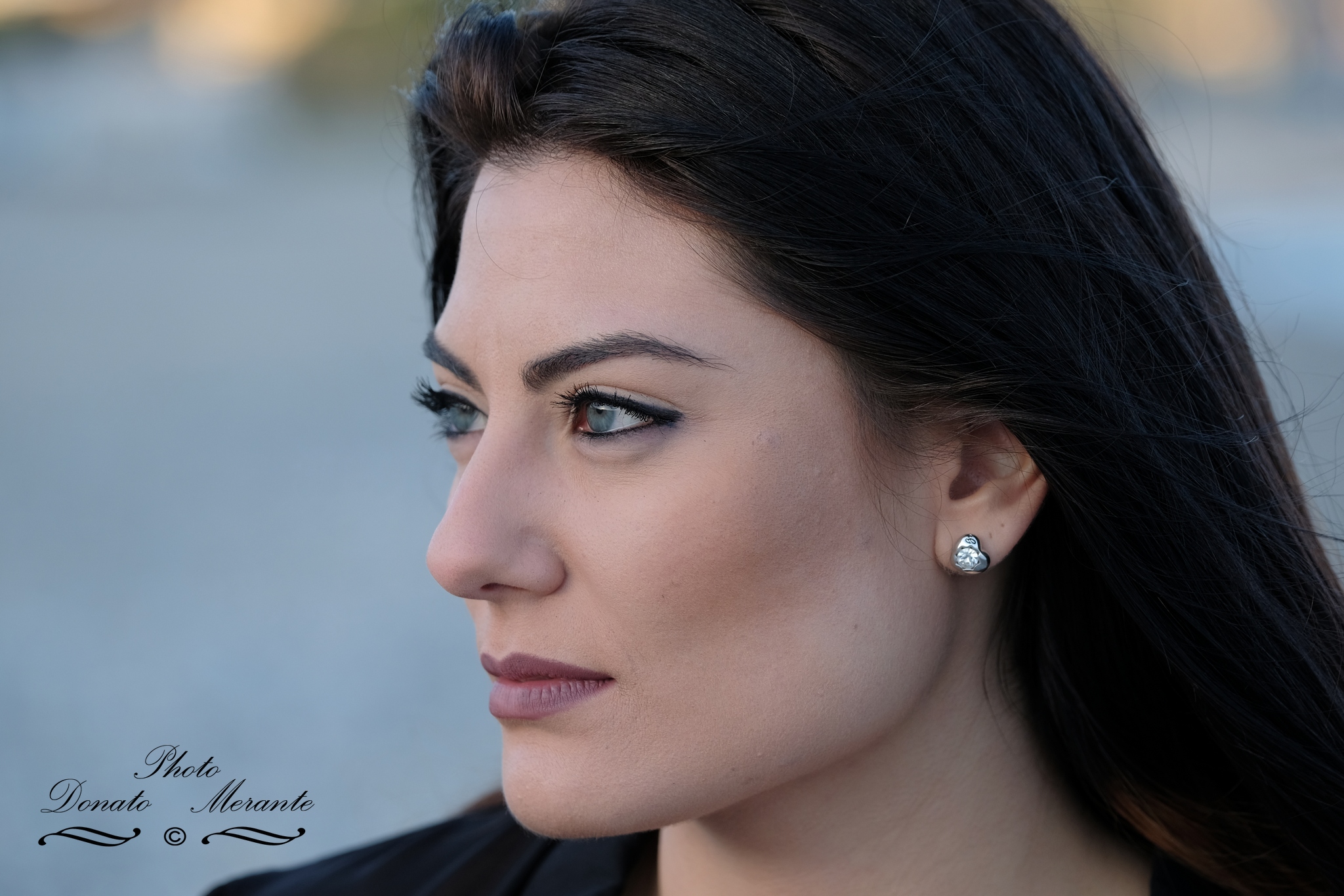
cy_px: 448
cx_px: 672
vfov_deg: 6.5
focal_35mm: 210
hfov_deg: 9.8
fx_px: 7839
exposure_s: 1/170
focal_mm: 140
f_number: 4
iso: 200
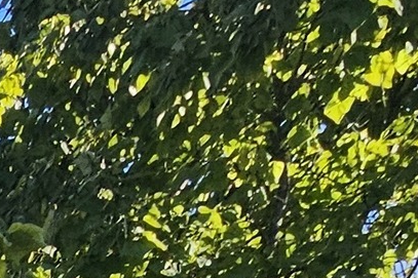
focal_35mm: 102
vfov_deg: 8.0
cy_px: 1114
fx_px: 1184
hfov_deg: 12.3
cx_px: -749
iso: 50
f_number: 2.2
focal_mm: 2.2
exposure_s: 1/812
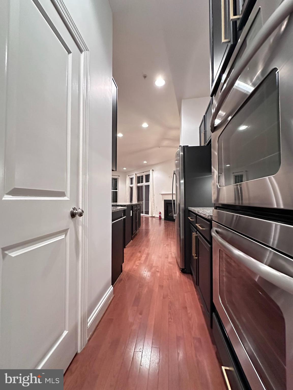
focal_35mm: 14
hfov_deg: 85.7
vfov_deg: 102.1
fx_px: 158
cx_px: 146
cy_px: 195
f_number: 2.2
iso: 1250
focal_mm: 2.22
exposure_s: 1/40
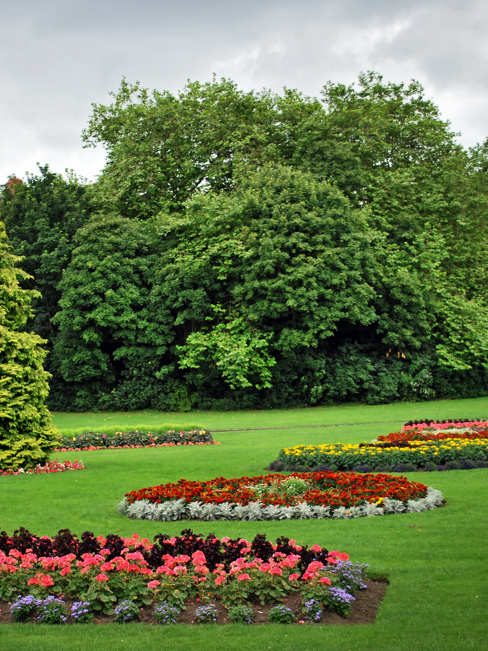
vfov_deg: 29.8
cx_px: 174
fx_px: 1222
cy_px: 325
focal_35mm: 65
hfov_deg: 22.5
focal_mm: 30
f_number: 4.8
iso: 140
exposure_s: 1/125
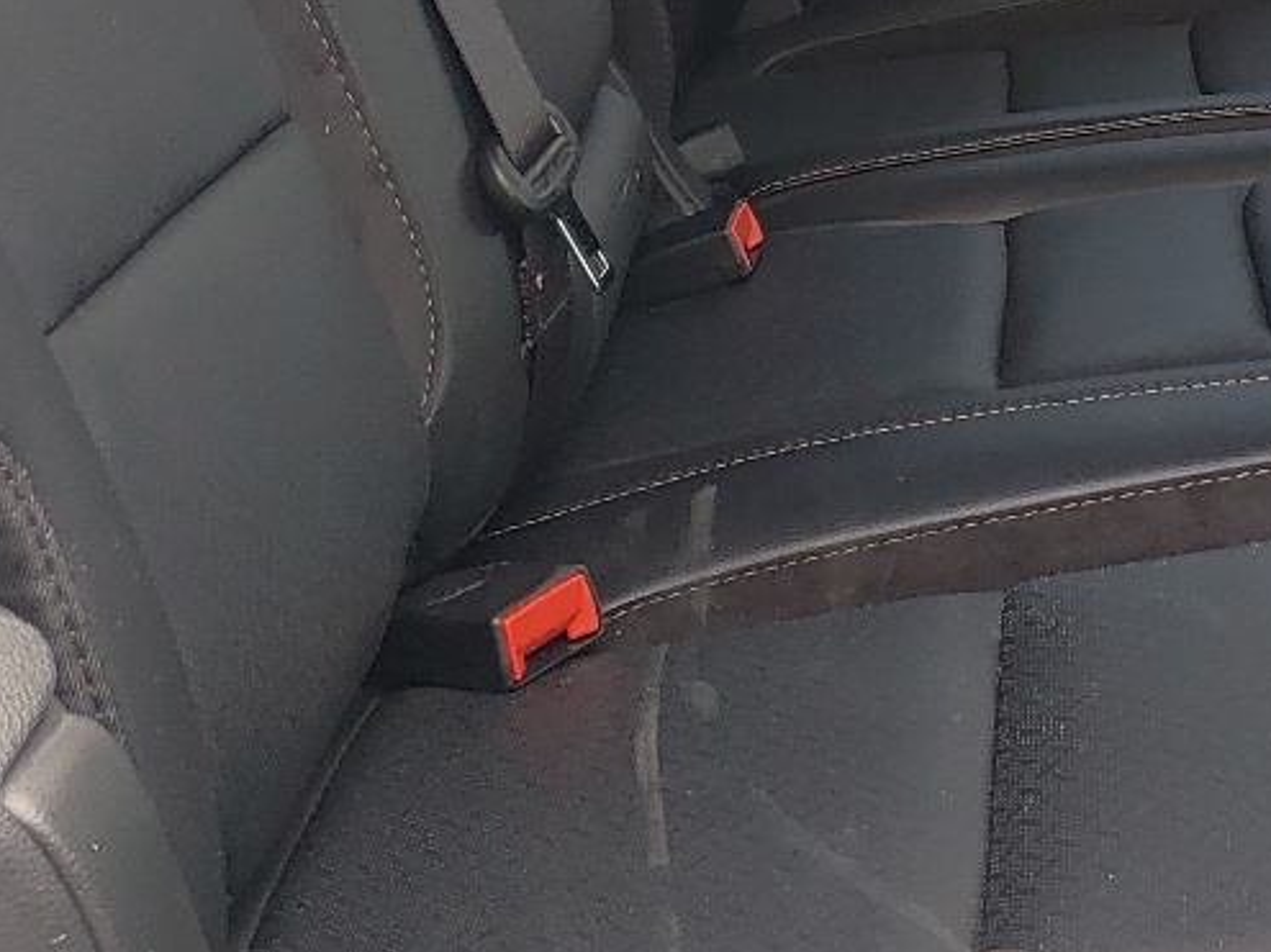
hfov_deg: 22.4
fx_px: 3083
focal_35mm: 84
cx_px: 1266
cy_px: -31
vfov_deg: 17.1
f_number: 1.5
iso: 50
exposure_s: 1/333
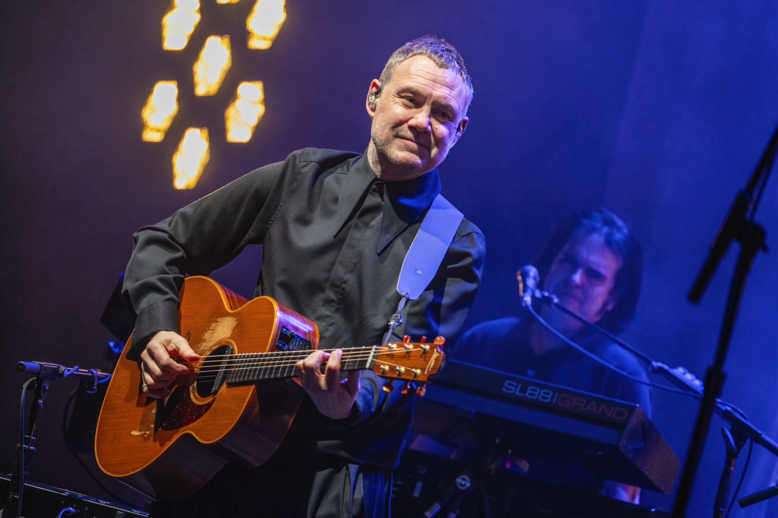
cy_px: 259
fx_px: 10171
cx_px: 389
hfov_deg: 4.4
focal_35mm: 471
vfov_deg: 2.9
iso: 5000
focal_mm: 471
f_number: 6.7
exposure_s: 1/200
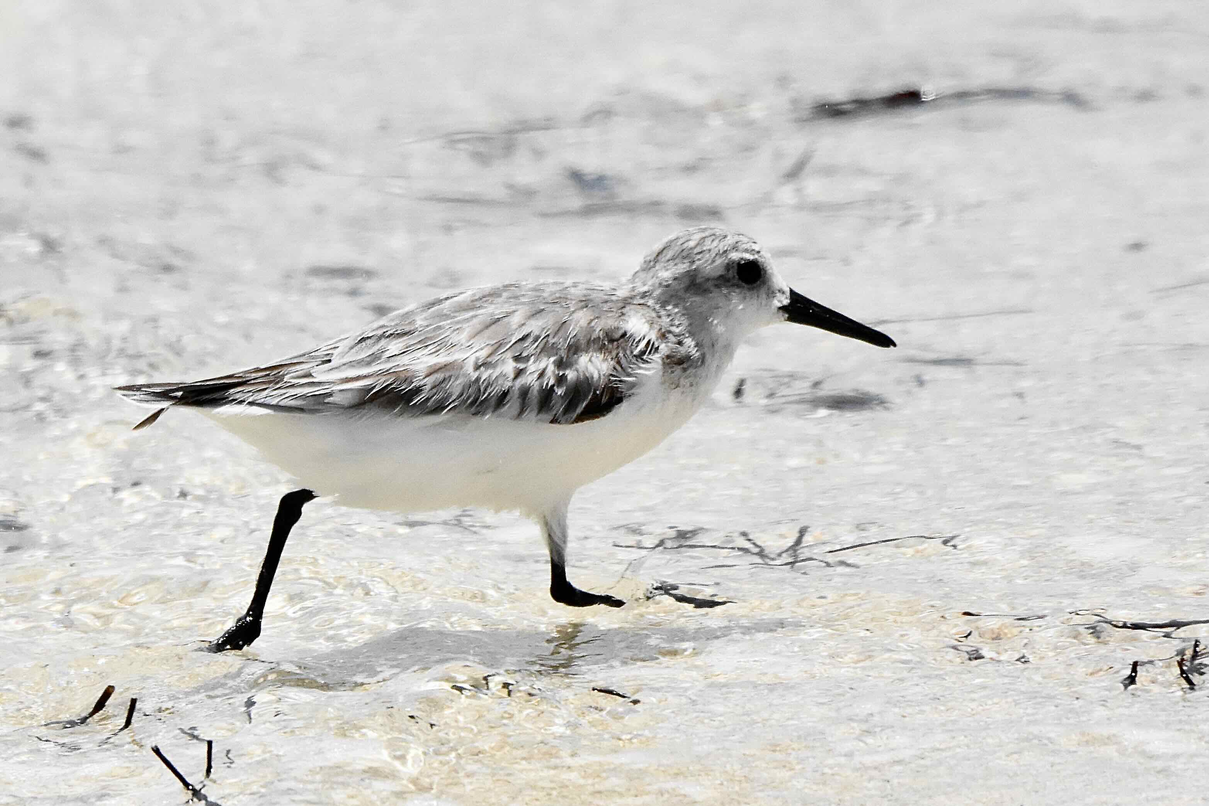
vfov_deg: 2.5
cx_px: 604
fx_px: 18134
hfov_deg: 3.8
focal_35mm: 540
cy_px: 403
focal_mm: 360
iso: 2500
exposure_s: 1/4000
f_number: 13
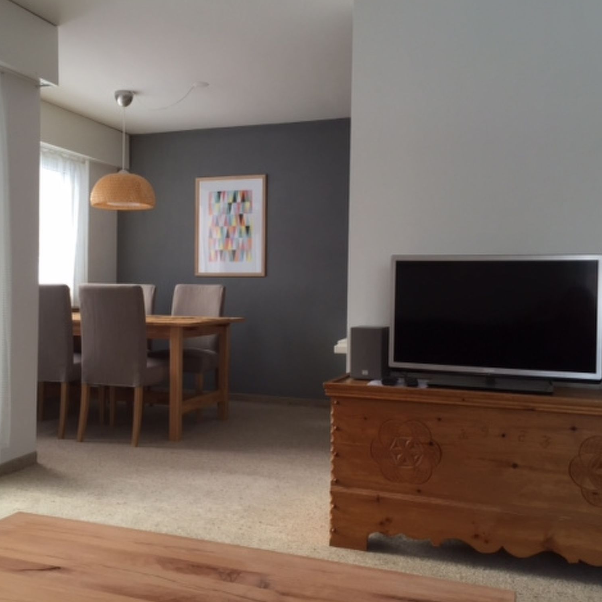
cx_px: 248
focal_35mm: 35
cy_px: 298
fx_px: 689
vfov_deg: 47.2
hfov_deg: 47.0
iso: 50
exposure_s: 1/120
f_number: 2.2
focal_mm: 4.15
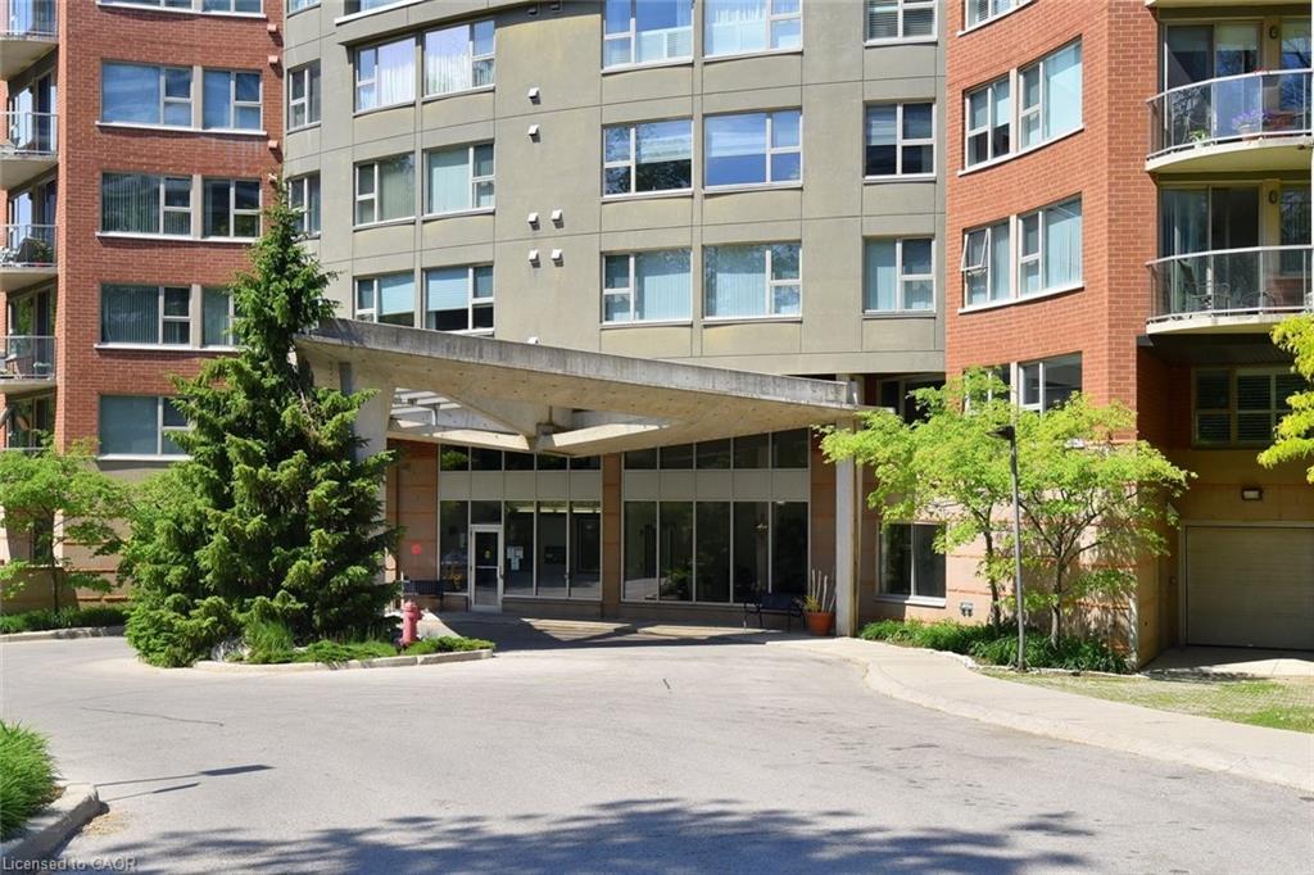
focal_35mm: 35
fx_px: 1277
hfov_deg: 54.4
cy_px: 438
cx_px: 657
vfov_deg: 37.8
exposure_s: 1/640
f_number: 13
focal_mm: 35
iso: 640
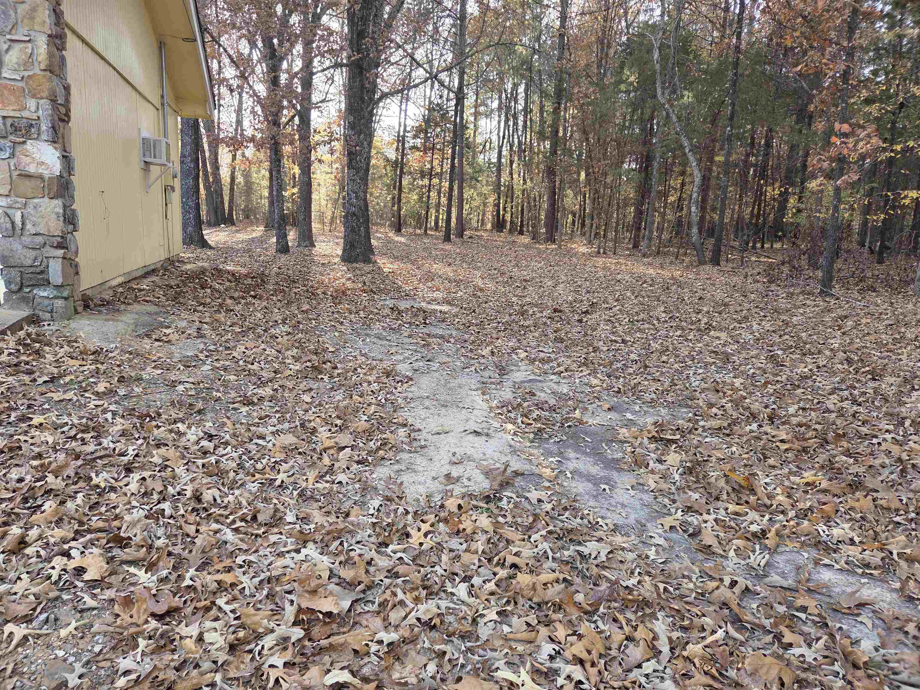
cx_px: 460
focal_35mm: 23
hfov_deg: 73.9
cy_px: 345
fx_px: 611
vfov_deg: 58.9
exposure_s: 1/180
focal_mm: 5.4
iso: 64
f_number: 1.8
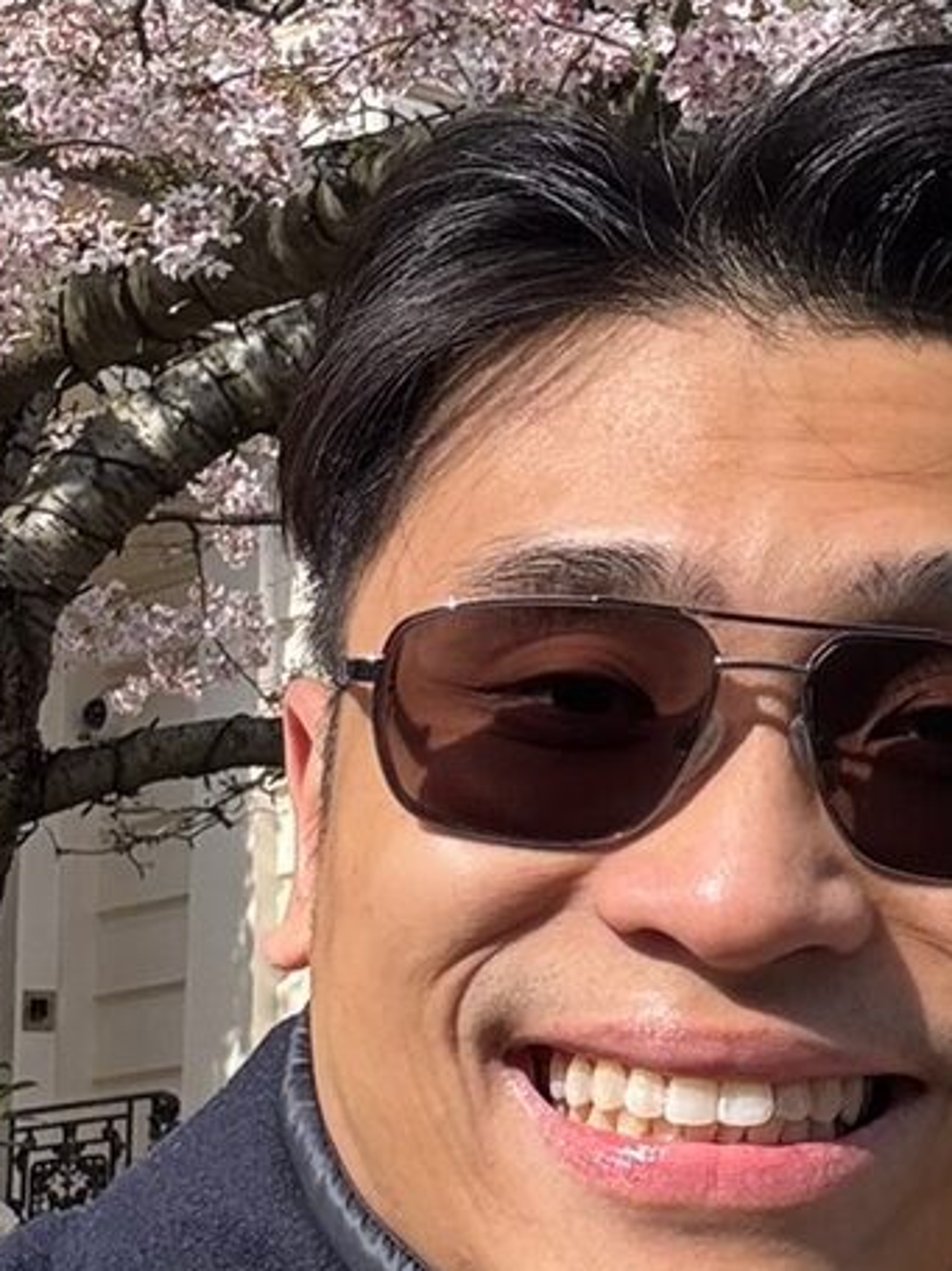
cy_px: 573
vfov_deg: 21.5
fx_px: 3338
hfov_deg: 15.5
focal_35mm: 91
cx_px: 1217
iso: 25
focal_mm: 2.69
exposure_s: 1/693
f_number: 1.9
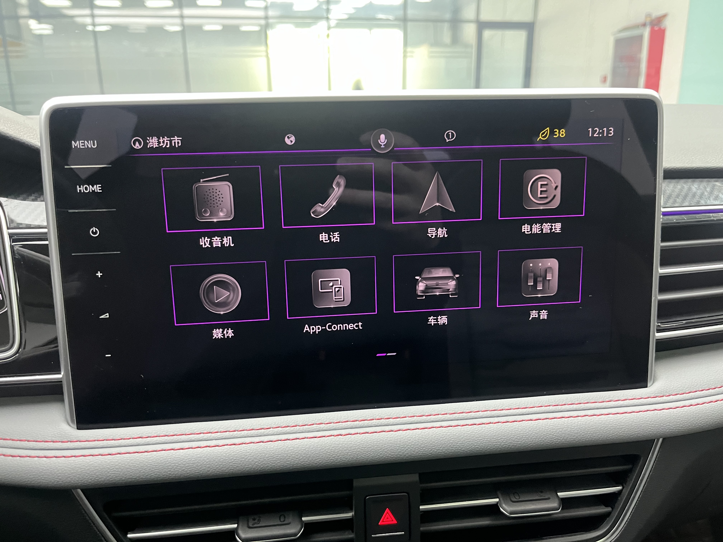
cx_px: 362
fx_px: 543
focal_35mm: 26
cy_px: 271
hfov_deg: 67.3
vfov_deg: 53.1
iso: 500
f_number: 1.6
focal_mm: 5.1
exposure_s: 1/33
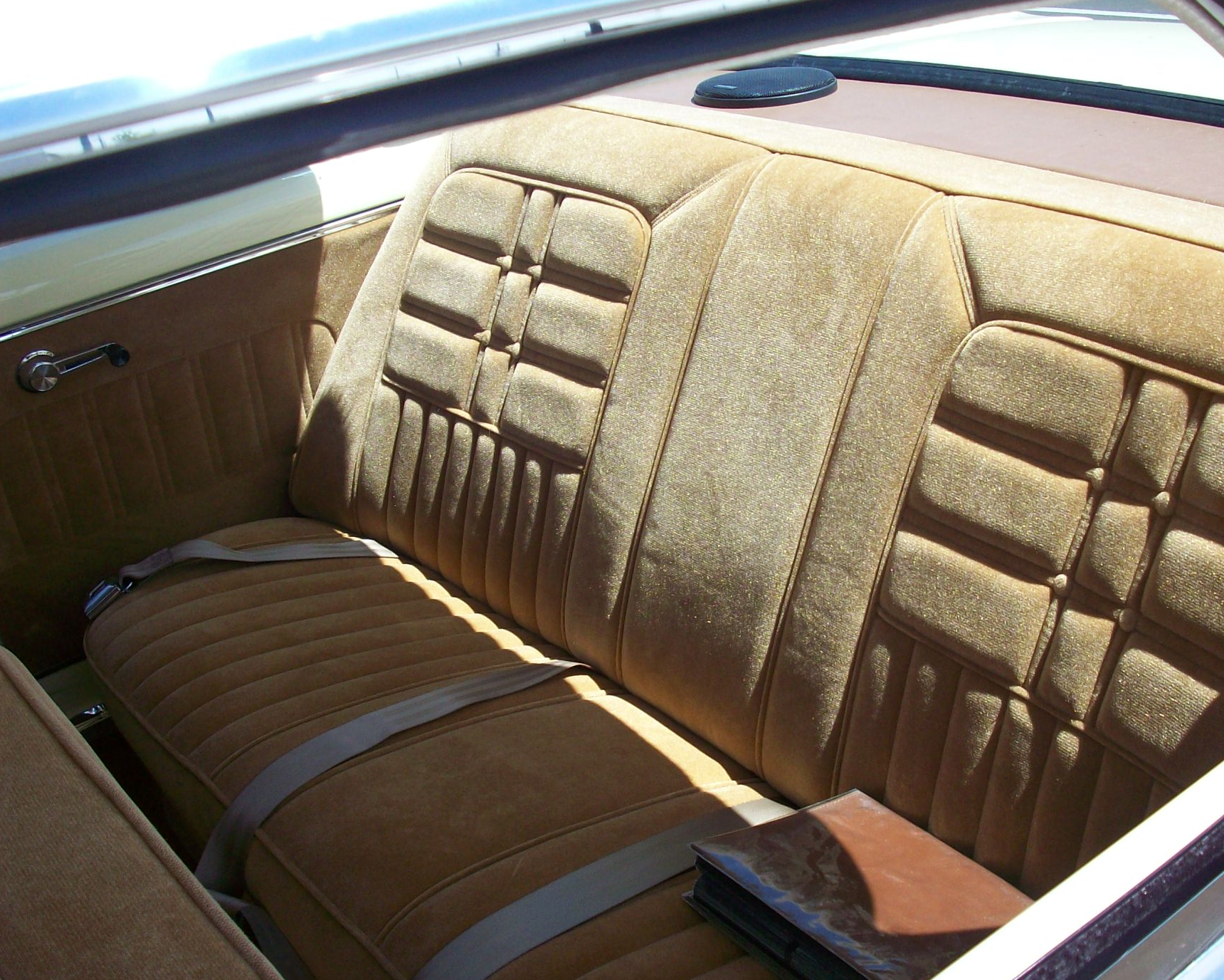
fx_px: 1558
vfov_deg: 34.9
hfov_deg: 42.7
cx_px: 721
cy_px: 530
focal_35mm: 43
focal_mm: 6.2
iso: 80
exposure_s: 1/459
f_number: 2.8
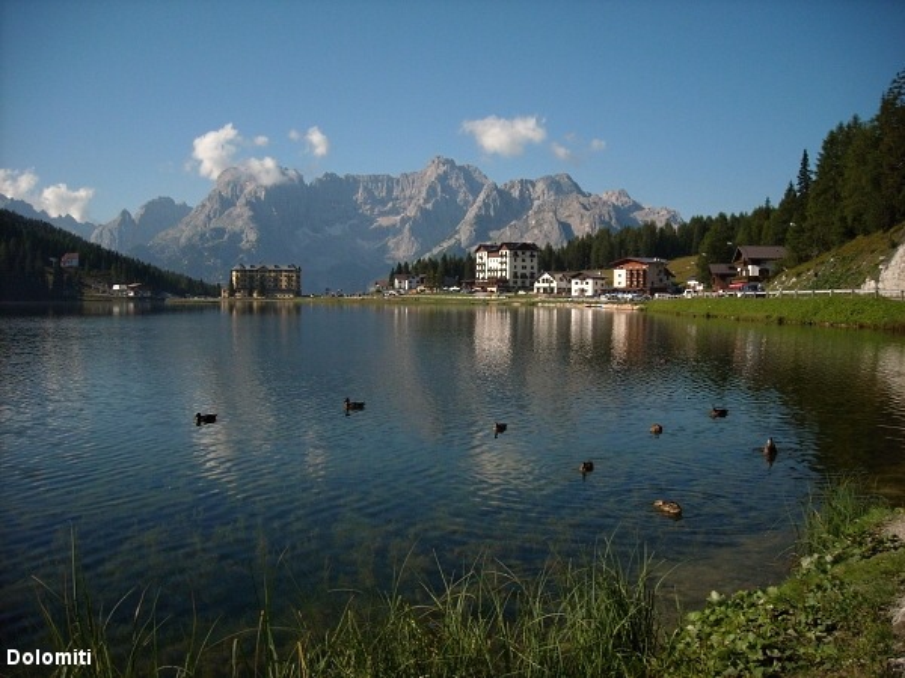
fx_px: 915
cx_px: 452
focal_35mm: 35
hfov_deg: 52.6
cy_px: 339
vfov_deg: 40.7
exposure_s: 1/1043
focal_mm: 5.7
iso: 200
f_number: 5.6
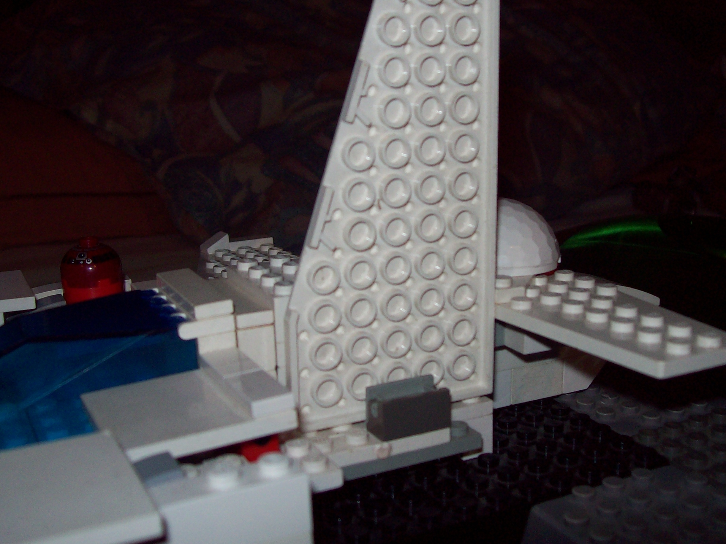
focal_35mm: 45
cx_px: 389
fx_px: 944
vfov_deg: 32.2
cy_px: 246
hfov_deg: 42.0
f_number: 2.7
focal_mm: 6
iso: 80
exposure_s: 1/64
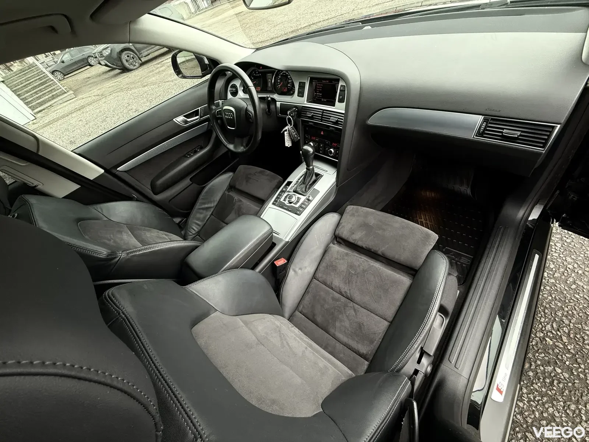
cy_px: 221
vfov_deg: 85.7
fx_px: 238
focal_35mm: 14
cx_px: 294
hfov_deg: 102.1
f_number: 2.2
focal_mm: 2.22
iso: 250
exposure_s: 1/99
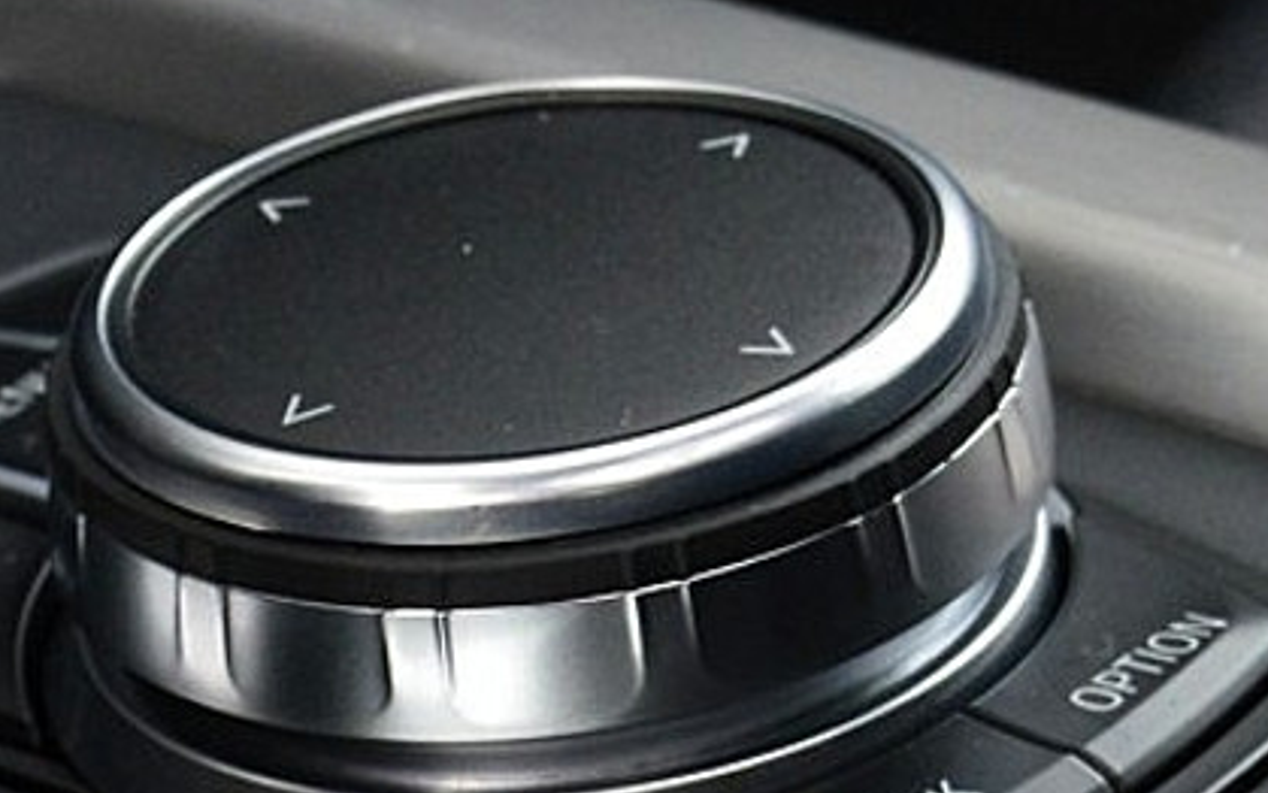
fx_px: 9193
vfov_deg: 4.9
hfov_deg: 7.9
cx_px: 378
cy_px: 863
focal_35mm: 266
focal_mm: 38
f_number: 6.3
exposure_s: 1/60
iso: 800
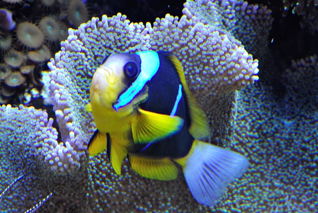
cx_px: 159
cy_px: 106
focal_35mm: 297
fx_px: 2627
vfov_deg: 4.6
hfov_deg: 6.9
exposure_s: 1/40
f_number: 5.6
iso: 800
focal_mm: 110
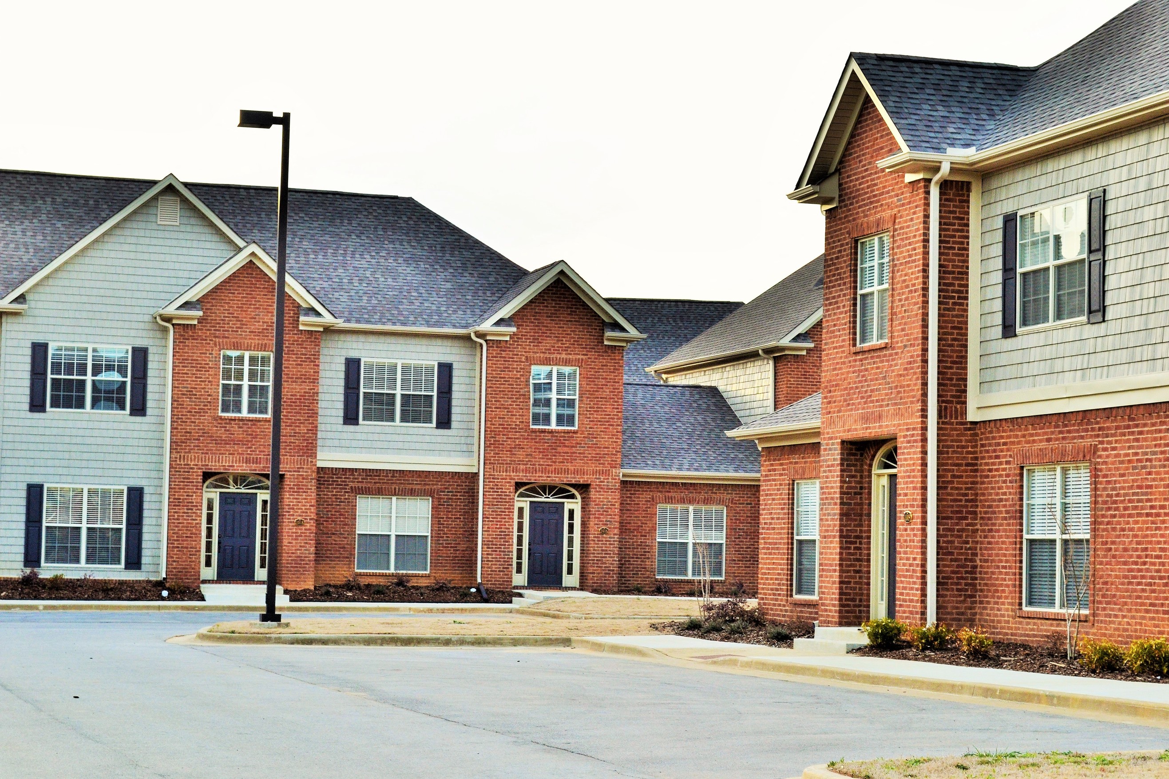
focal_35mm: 75
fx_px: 2435
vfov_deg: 18.2
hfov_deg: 27.0
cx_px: 584
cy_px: 390
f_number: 9
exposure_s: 1/160
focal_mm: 50
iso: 400
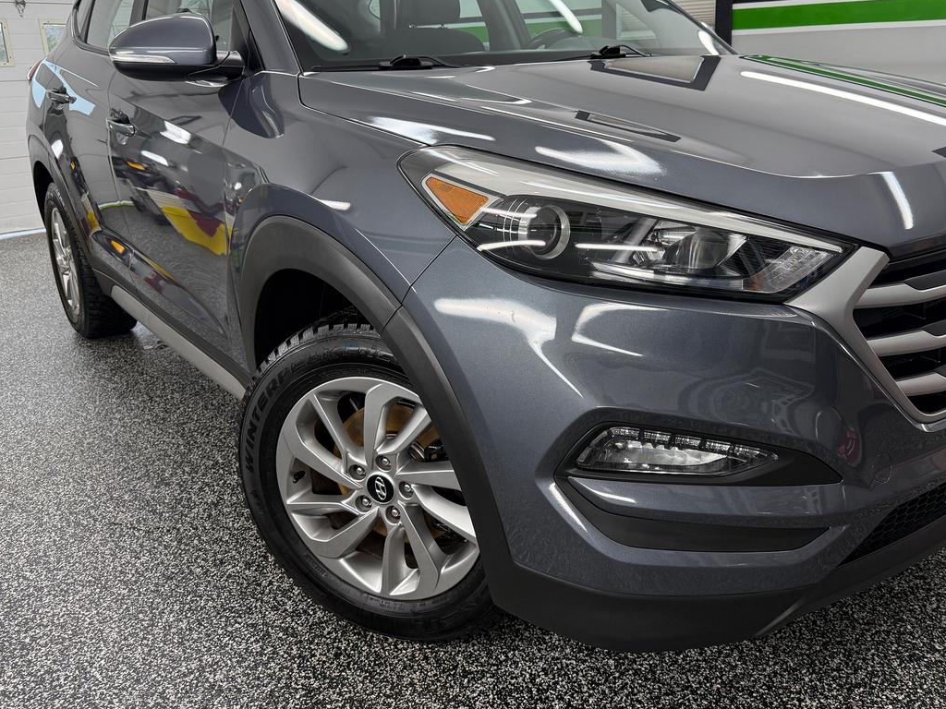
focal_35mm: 30
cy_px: 287
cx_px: 579
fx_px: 820
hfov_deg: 59.3
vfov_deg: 46.6
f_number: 1.78
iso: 125
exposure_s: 1/169
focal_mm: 6.76
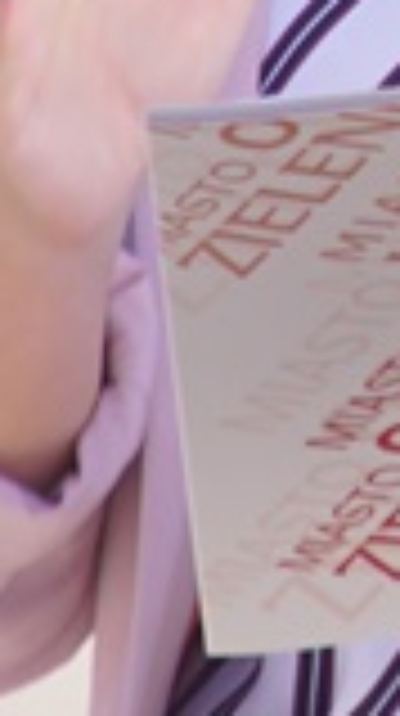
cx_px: 791
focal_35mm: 1582
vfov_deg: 1.4
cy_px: -295
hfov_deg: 0.8
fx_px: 29941
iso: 200
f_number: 6.3
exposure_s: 1/250
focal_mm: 160
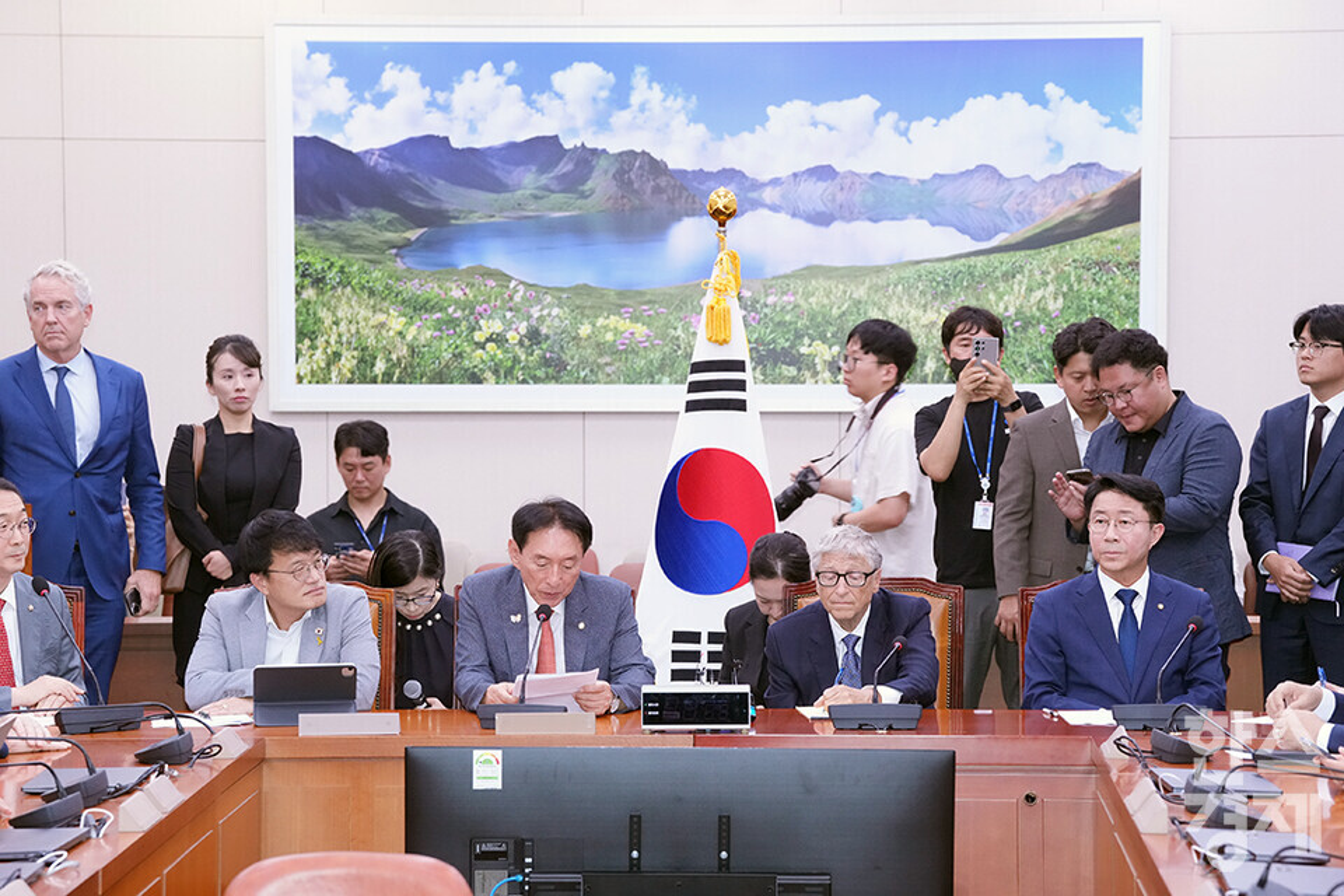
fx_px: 4442
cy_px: 448
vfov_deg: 11.5
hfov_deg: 17.2
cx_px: 672
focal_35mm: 119
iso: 3200
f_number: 5.6
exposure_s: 1/125
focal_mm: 119
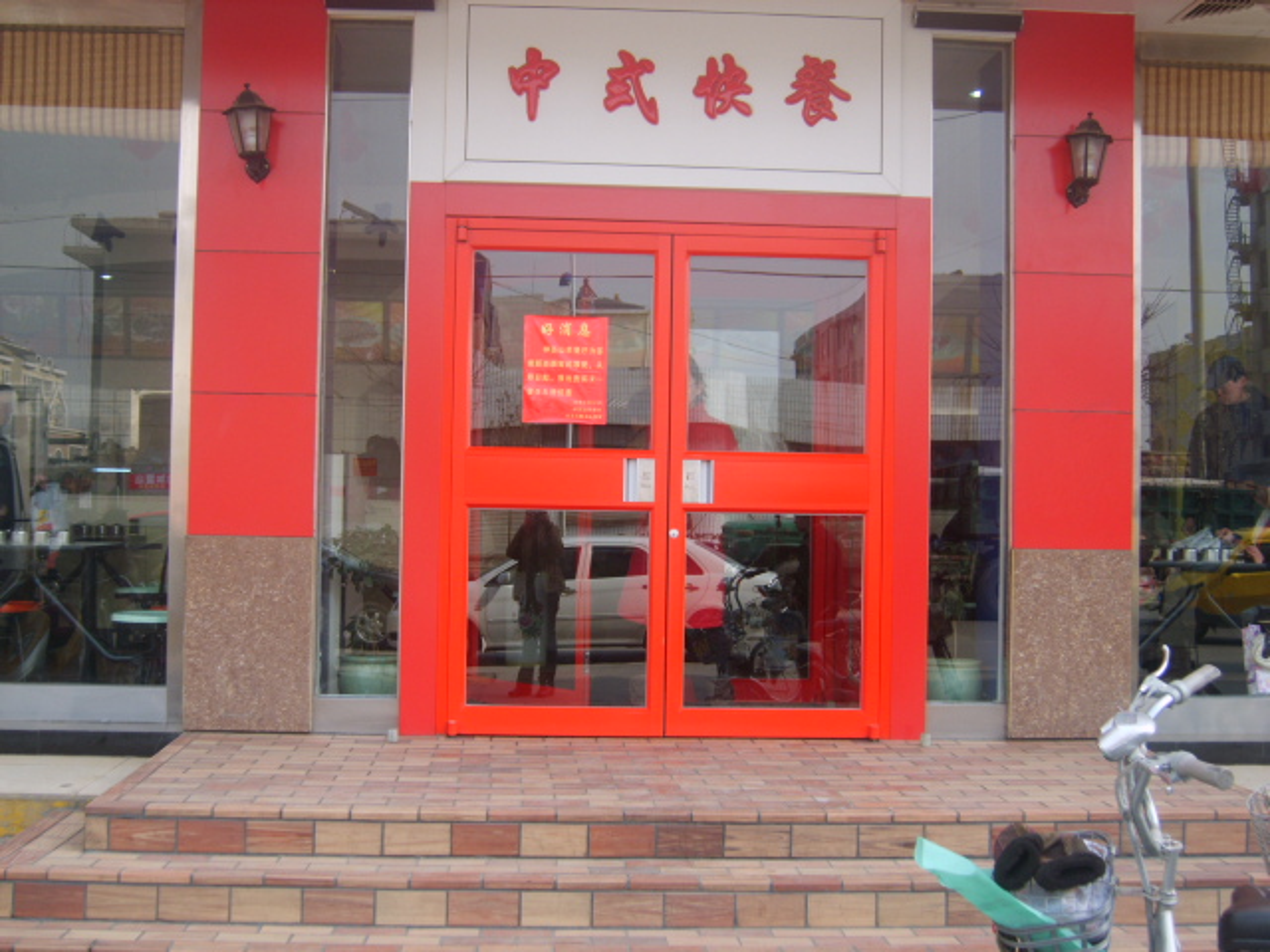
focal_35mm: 44
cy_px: 476
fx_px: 1614
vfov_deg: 32.9
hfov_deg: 42.9
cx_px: 635
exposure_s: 1/180
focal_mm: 9.2
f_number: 3.1
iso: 50
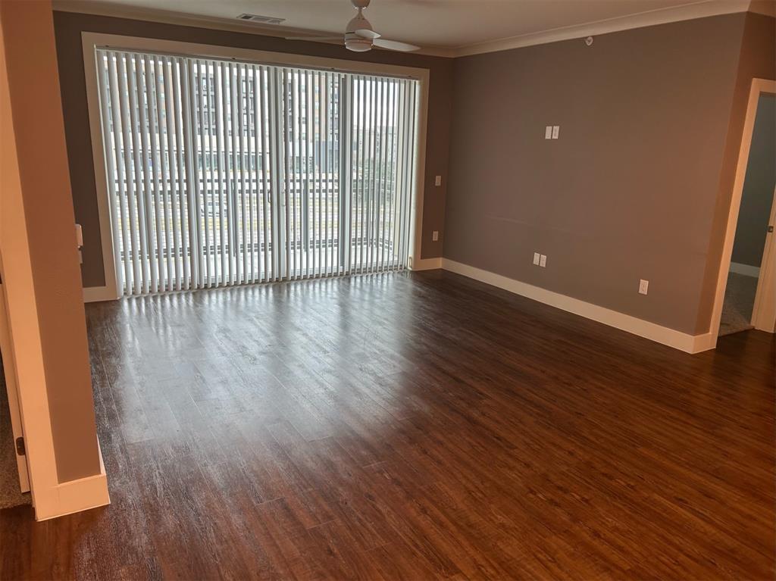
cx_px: 388
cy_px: 290
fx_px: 583
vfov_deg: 53.0
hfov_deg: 67.3
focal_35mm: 26
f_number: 1.5
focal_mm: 5.7
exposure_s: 1/60
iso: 80
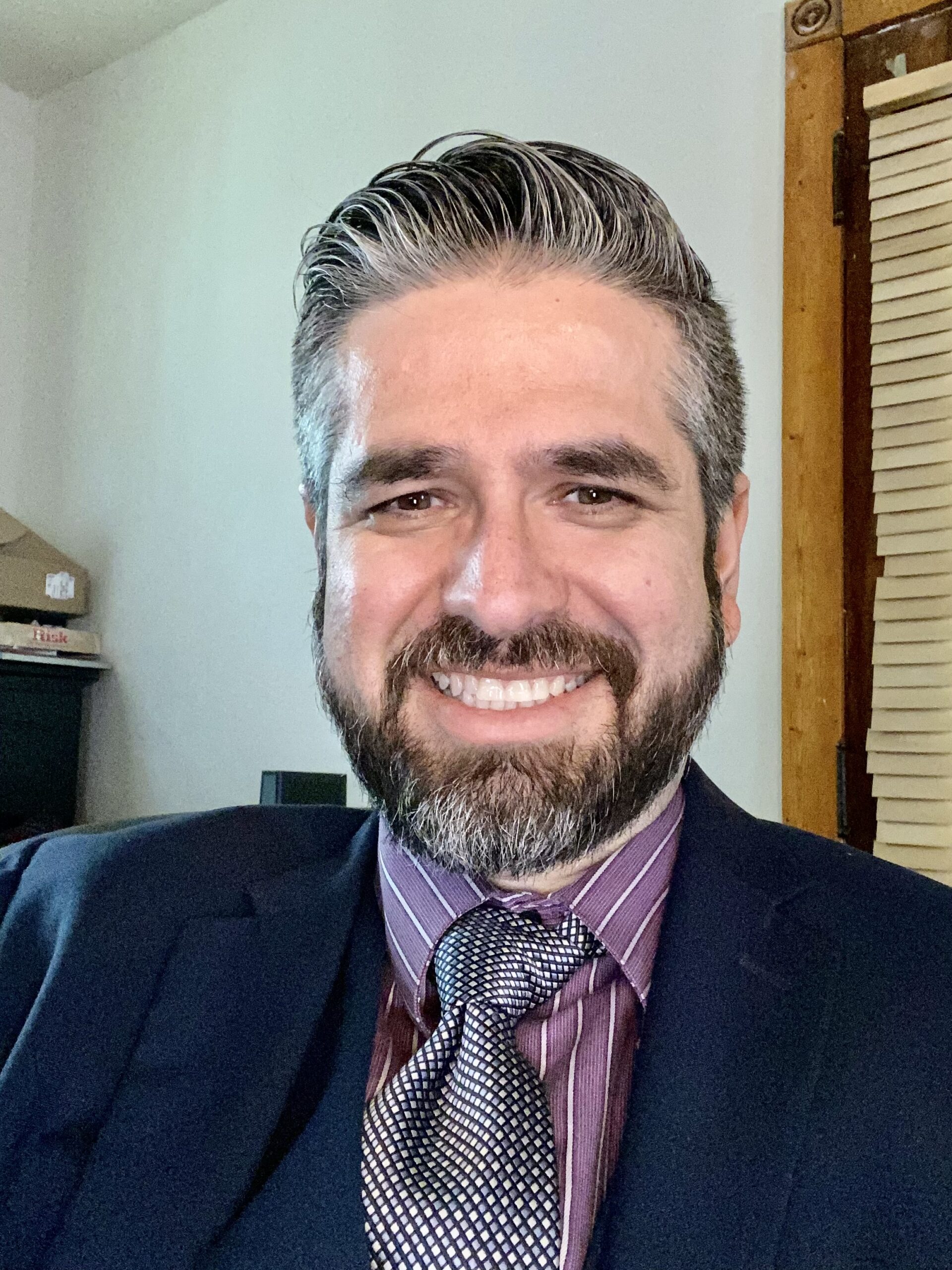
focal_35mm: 30
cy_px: 635
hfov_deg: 46.8
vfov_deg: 60.0
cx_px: 476
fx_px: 1100
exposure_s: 1/30
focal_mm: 2.71
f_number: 2.2
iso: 400
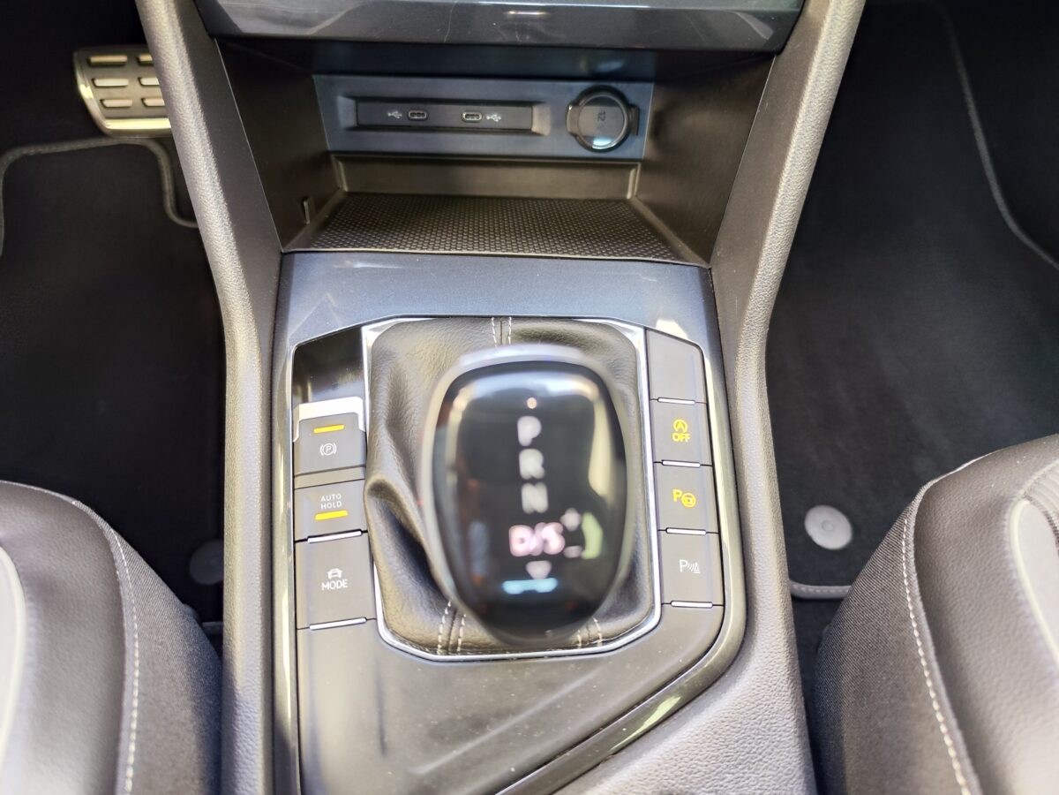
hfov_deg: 73.9
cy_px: 398
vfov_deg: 58.9
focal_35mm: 23
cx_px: 530
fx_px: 704
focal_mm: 7.01
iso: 540
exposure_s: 1/55
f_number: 1.69
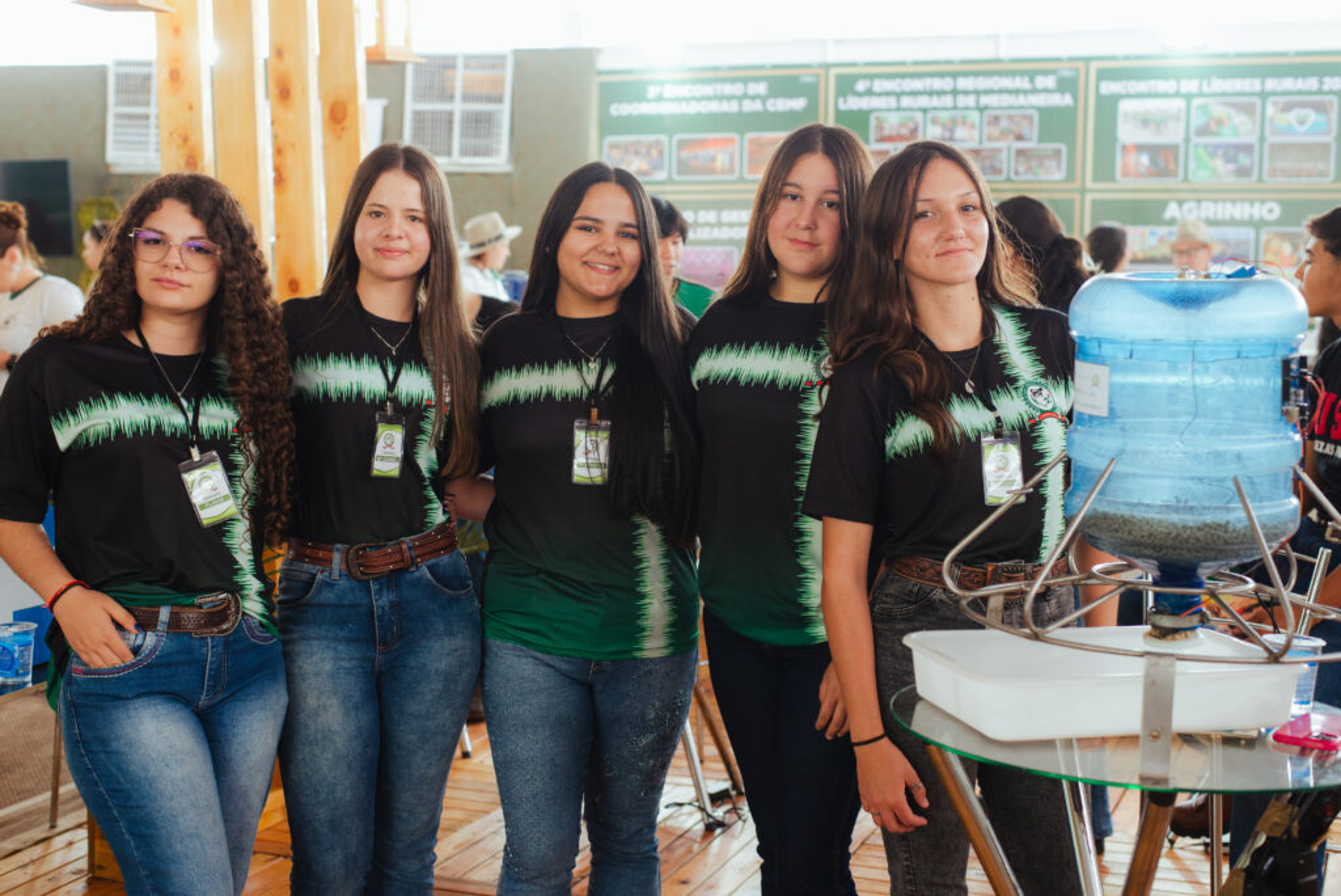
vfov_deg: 27.0
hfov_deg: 39.6
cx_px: 670
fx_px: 1863
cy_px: 448
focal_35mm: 50
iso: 1600
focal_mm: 50
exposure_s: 1/160
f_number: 4
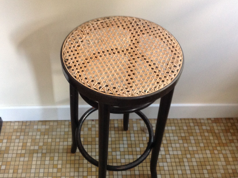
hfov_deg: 44.8
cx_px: 104
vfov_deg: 34.2
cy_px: 99
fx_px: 288
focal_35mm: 42
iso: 250
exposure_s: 1/15
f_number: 2.4
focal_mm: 4.28
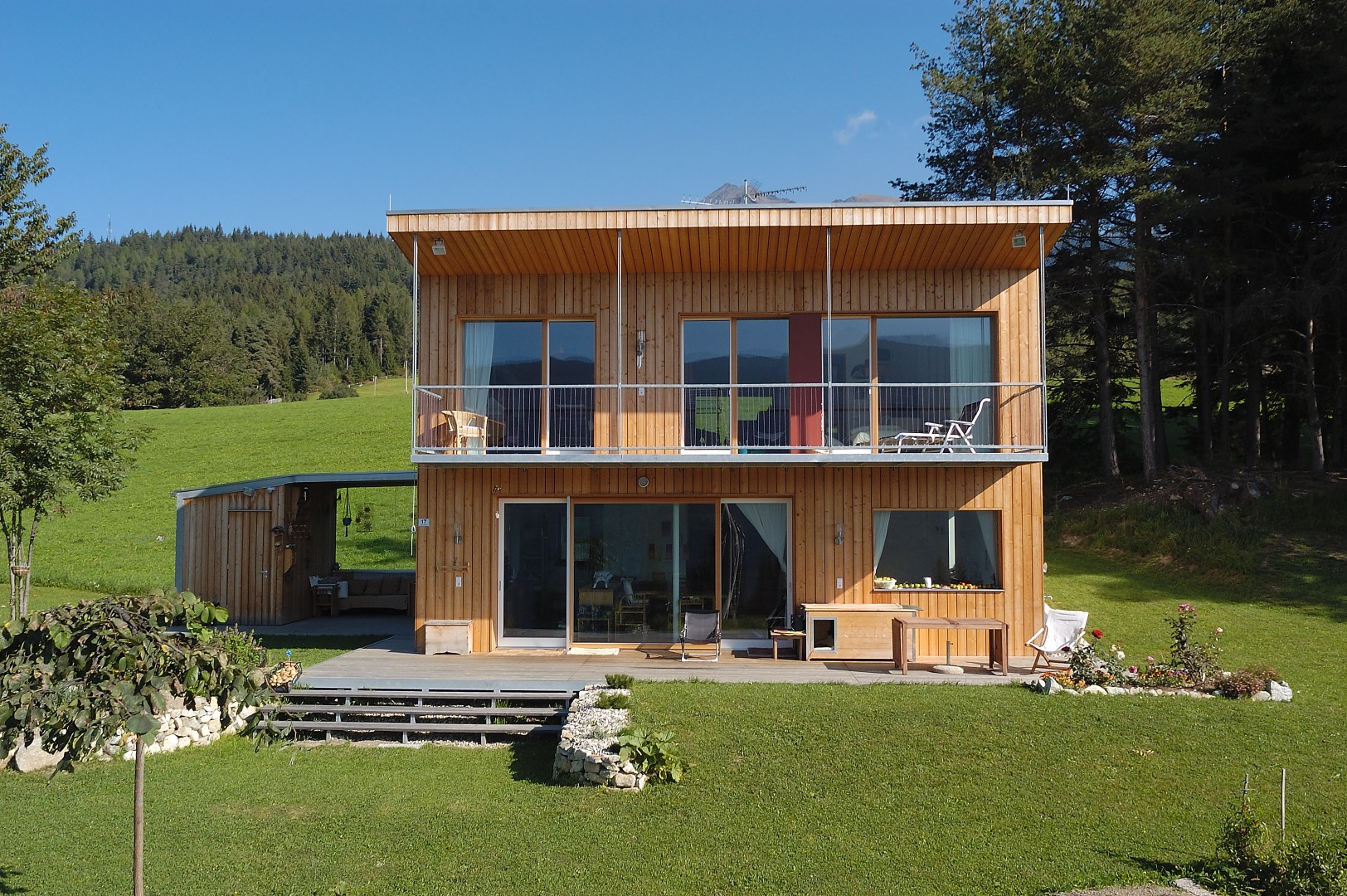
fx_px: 1122
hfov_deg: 62.0
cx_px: 674
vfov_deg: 43.5
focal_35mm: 30
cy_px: 448
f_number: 5.6
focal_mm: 20
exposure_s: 1/750
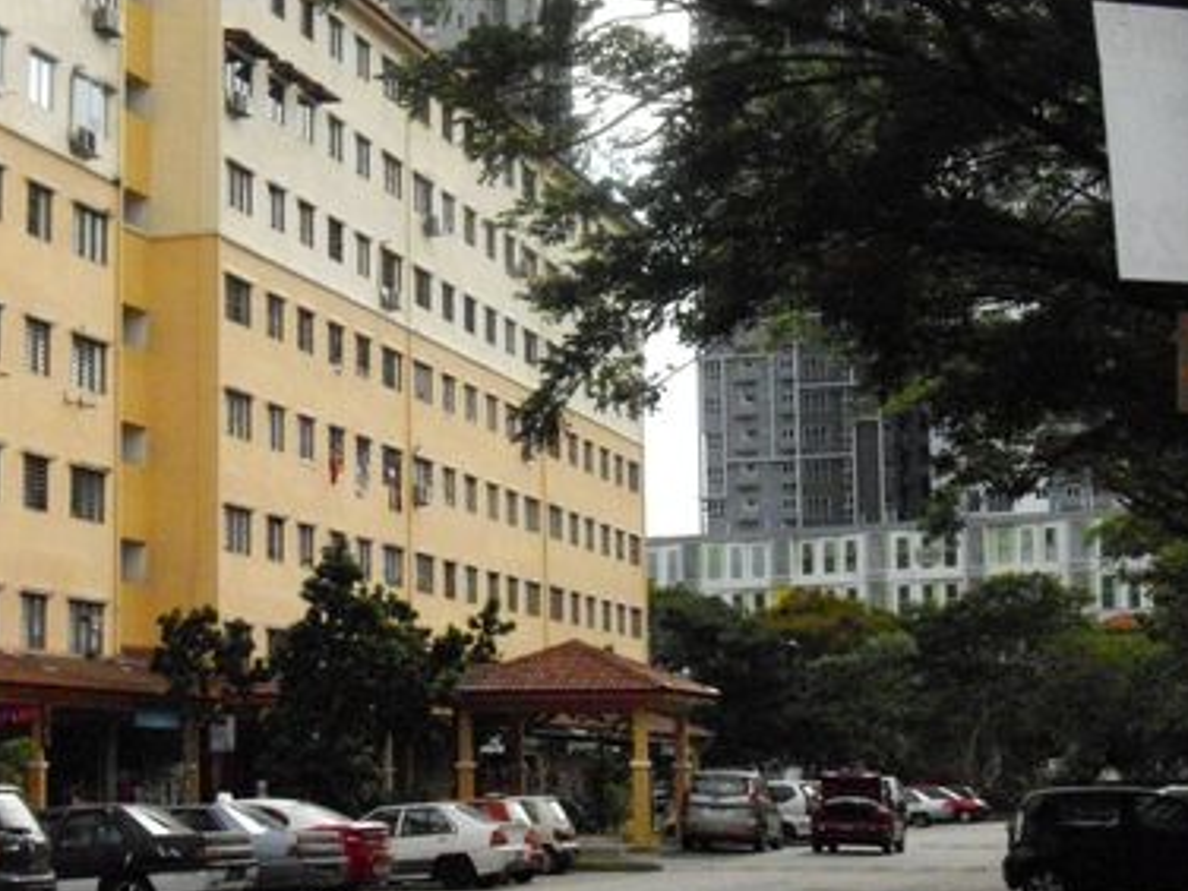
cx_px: 355
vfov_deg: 18.9
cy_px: 452
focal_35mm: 78
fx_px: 2677
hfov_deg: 24.8
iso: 1600
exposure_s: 1/1250
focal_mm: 11.5
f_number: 9.7
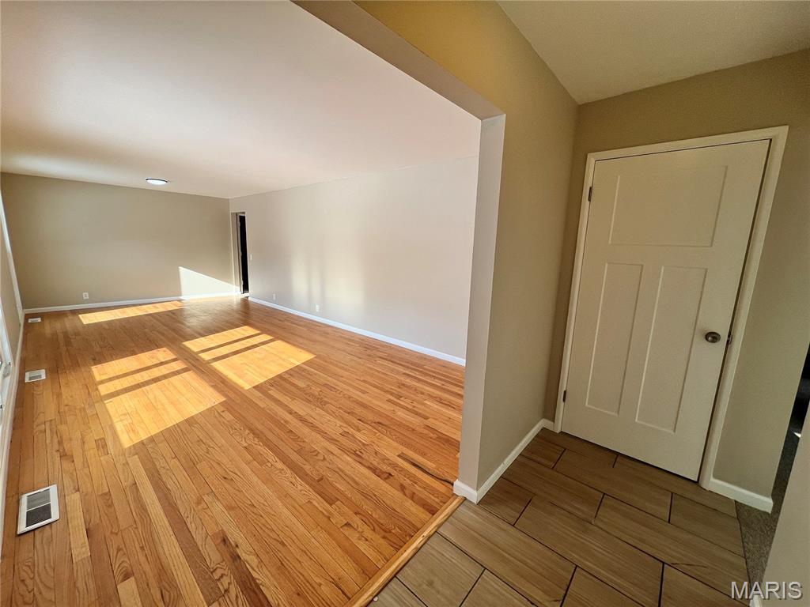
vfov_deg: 89.9
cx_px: 405
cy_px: 304
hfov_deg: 106.2
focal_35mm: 13
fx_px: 304
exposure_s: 1/206
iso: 32
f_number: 1.8
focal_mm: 1.57
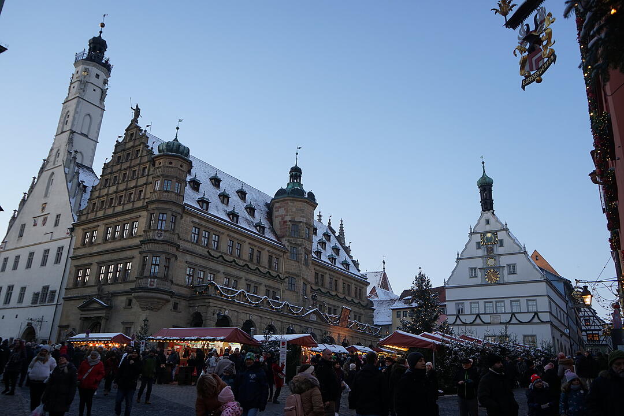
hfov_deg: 63.7
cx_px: 312
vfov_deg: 45.0
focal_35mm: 29
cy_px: 208
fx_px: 503
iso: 250
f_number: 4
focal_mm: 29
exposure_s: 1/60
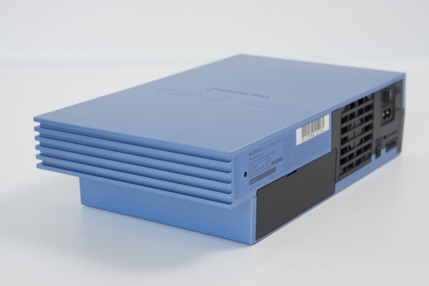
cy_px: 143
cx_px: 214
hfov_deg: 27.0
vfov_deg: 18.2
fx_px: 894
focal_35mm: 75
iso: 640
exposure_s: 1/80
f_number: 6.3
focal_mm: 50
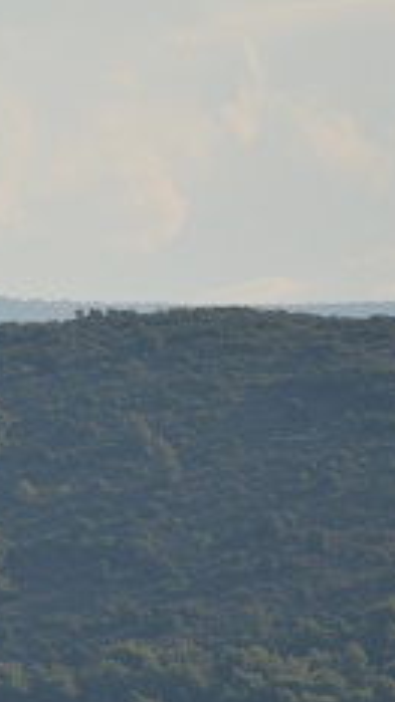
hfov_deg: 1.1
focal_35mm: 1112
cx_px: -133
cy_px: 295
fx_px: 20713
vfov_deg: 1.9
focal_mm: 300
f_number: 5.6
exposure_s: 1/3200
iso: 640
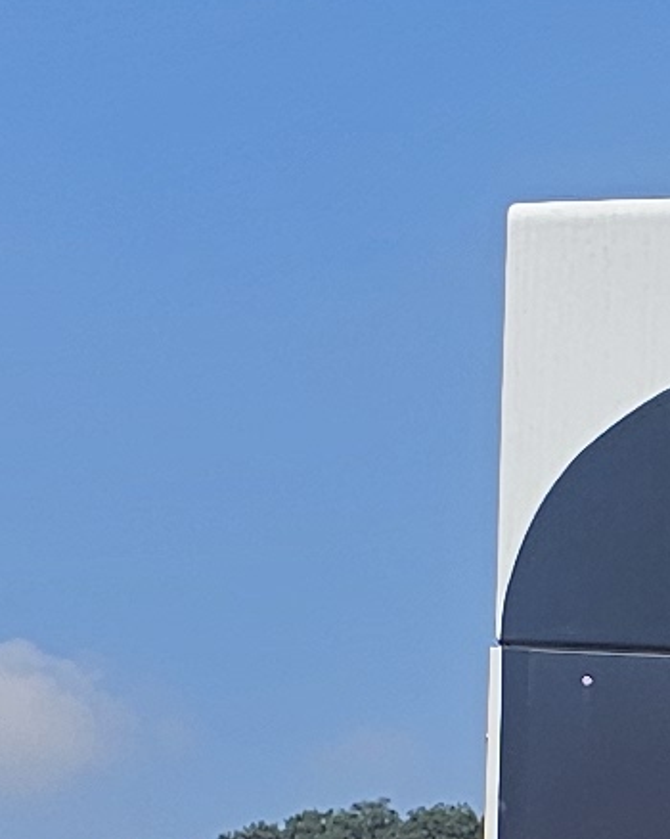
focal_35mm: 205
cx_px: 2726
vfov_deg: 9.2
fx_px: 5085
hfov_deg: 6.2
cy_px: 1228
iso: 16
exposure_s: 1/1358
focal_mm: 6.3
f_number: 1.7
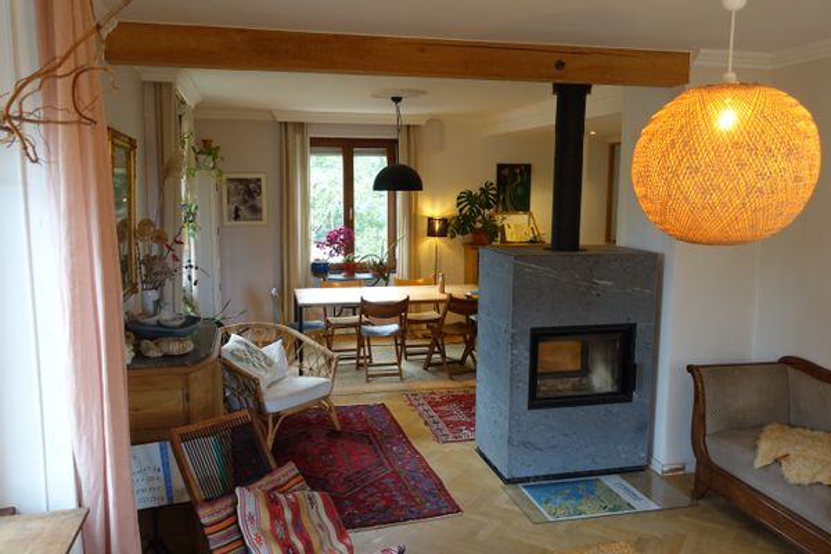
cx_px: 416
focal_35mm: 29
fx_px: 669
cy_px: 277
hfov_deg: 63.7
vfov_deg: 45.0
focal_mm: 10.6
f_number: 2.5
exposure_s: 1/30
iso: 160
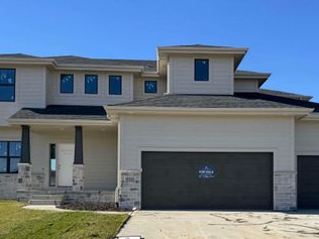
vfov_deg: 36.7
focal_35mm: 38
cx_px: 174
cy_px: 184
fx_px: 350
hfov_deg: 48.9
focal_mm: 6.76
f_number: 1.78
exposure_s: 1/4608
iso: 80
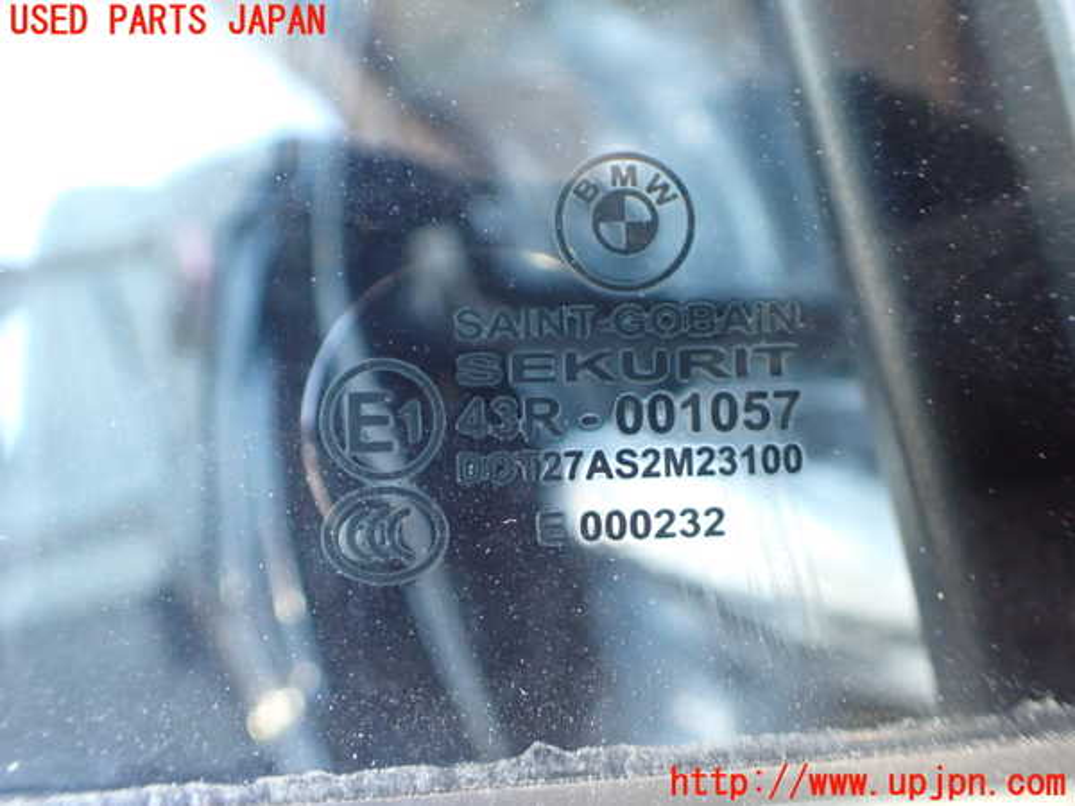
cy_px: 403
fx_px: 932
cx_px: 538
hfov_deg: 60.0
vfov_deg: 46.8
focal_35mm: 30
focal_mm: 5.4
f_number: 2.3
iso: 800
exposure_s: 1/60
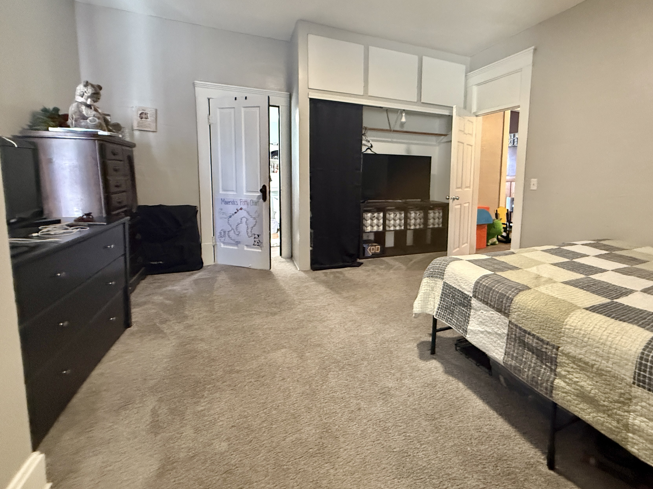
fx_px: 321
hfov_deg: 90.1
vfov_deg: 74.3
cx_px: 384
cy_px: 211
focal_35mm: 17
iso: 640
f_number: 2.2
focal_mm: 2.22
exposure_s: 1/60
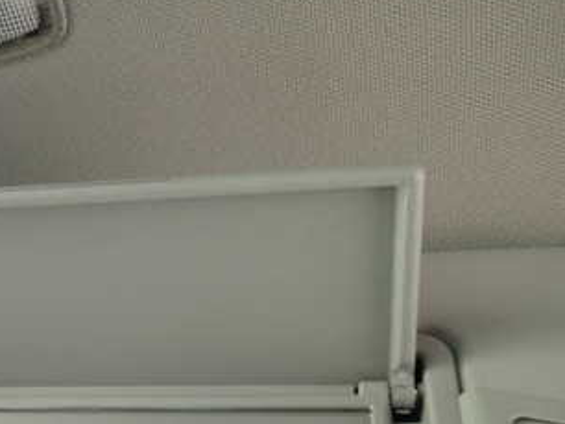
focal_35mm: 49
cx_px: 129
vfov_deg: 29.1
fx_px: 800
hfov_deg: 37.7
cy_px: 330
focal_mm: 4.5
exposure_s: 1/125
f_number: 2
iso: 160
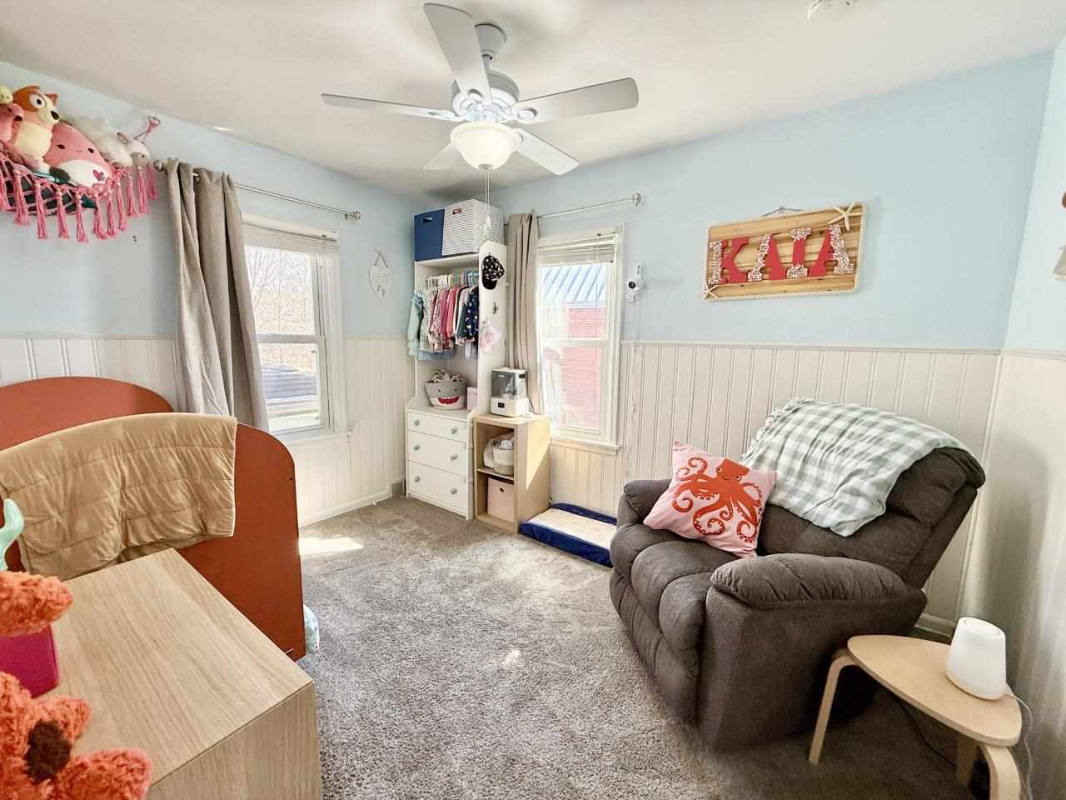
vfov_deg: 85.7
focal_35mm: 14
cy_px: 400
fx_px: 431
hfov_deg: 102.1
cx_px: 533
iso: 80
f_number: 2.2
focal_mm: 2.22
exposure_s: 1/99
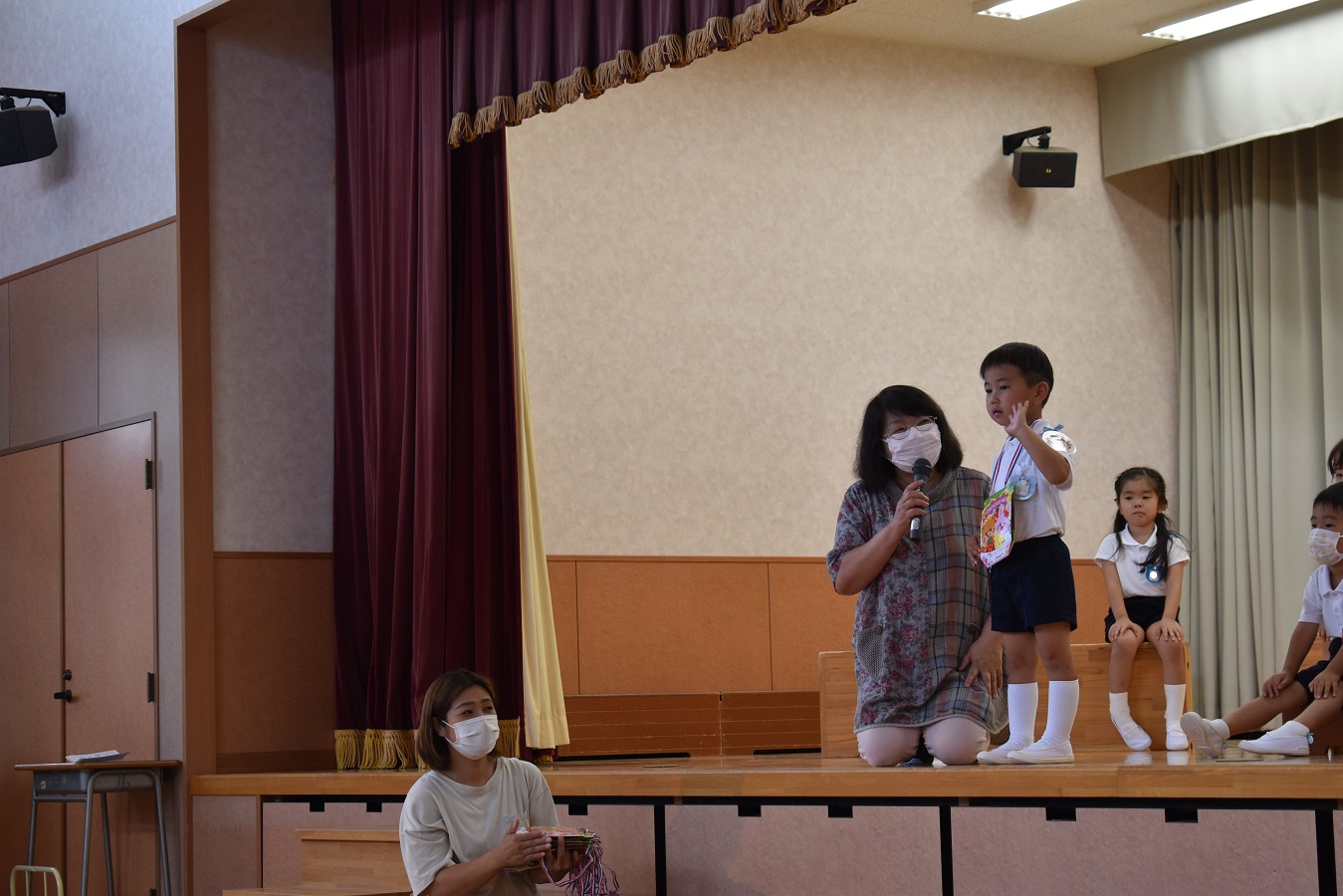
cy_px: 448
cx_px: 672
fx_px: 3078
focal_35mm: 82
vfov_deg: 16.6
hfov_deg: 24.6
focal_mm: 55
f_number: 5.6
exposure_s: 1/80
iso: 400
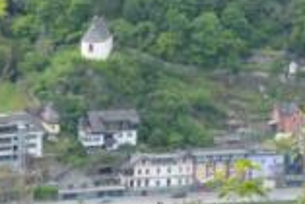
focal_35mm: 277
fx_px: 2349
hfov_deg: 7.3
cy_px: -112
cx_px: 435
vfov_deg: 4.9
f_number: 5
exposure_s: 1/160
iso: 200
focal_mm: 31.7
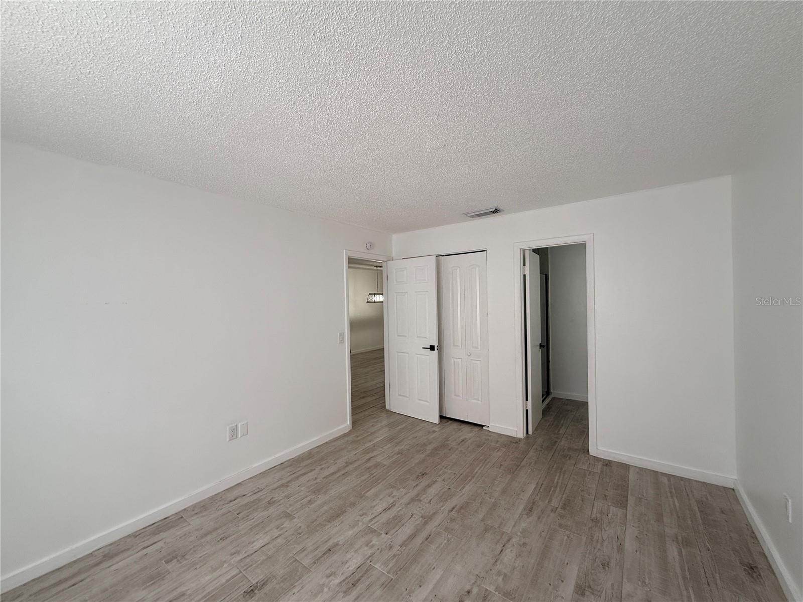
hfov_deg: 102.1
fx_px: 325
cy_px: 301
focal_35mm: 14
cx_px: 402
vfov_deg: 85.7
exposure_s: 1/120
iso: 100
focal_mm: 2.22
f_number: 2.2
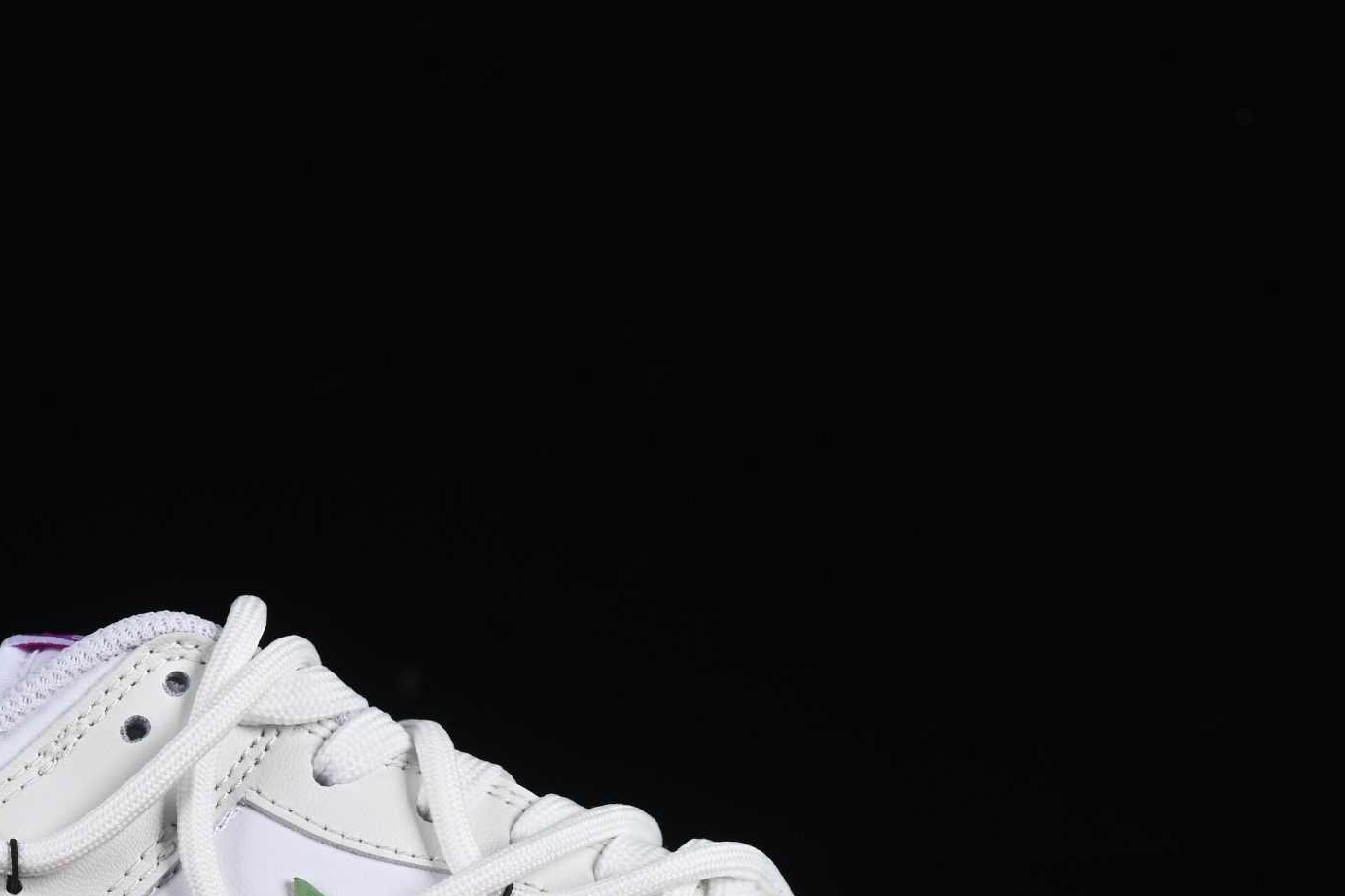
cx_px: 306
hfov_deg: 13.5
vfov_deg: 9.0
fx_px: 5641
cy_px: 823
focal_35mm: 151
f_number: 8
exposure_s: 1/80
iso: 160
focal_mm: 50
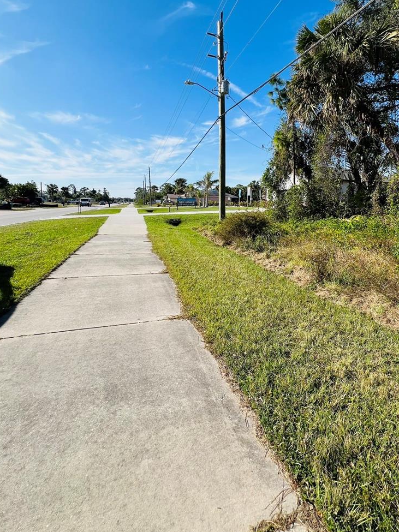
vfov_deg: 93.6
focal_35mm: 16
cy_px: 221
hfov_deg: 77.5
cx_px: 231
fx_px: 246
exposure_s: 1/1531
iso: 32
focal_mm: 1.57
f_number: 1.8
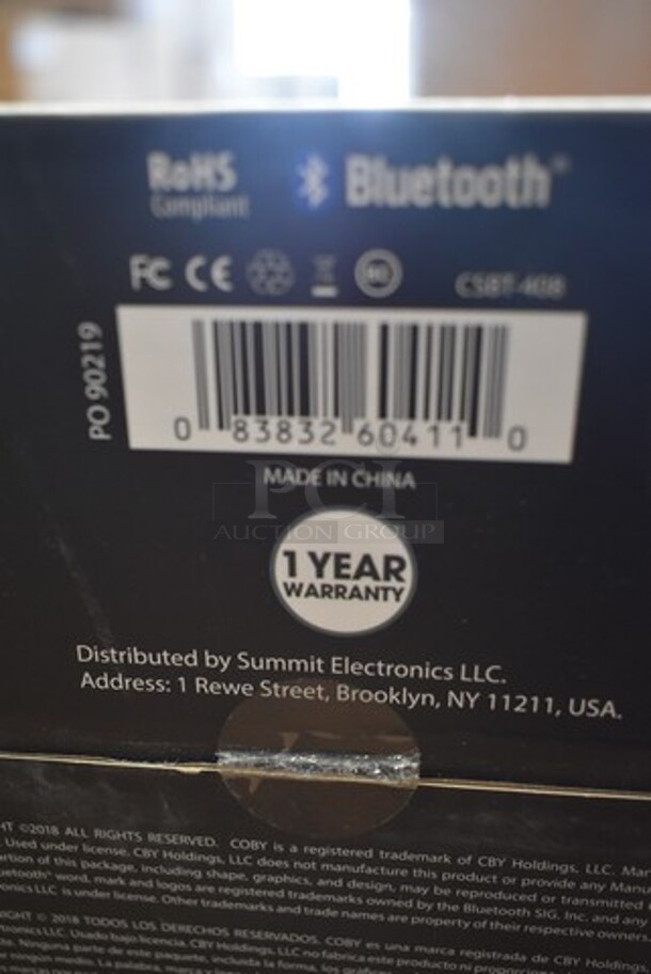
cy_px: 487
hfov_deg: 38.4
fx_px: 934
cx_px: 326
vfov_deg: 55.1
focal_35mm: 34
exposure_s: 1/60
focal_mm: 23
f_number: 4
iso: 1600
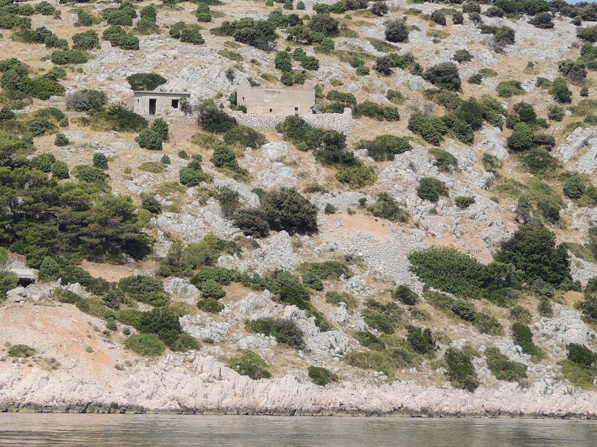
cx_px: 247
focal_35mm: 174
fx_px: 3000
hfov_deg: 11.4
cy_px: 133
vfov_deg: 8.5
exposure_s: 1/800
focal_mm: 21.4
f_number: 4.2
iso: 100
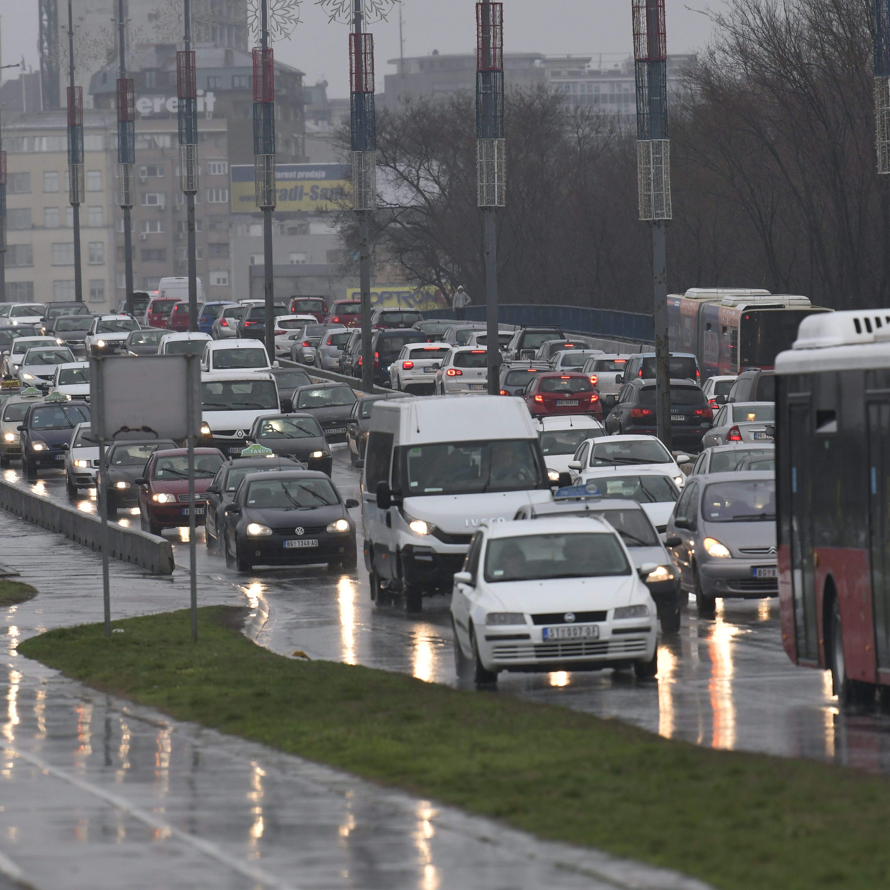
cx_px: 495
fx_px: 10268
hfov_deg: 5.0
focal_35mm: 353
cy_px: 352
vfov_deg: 5.0
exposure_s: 1/3200
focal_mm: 200
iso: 1000
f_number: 4
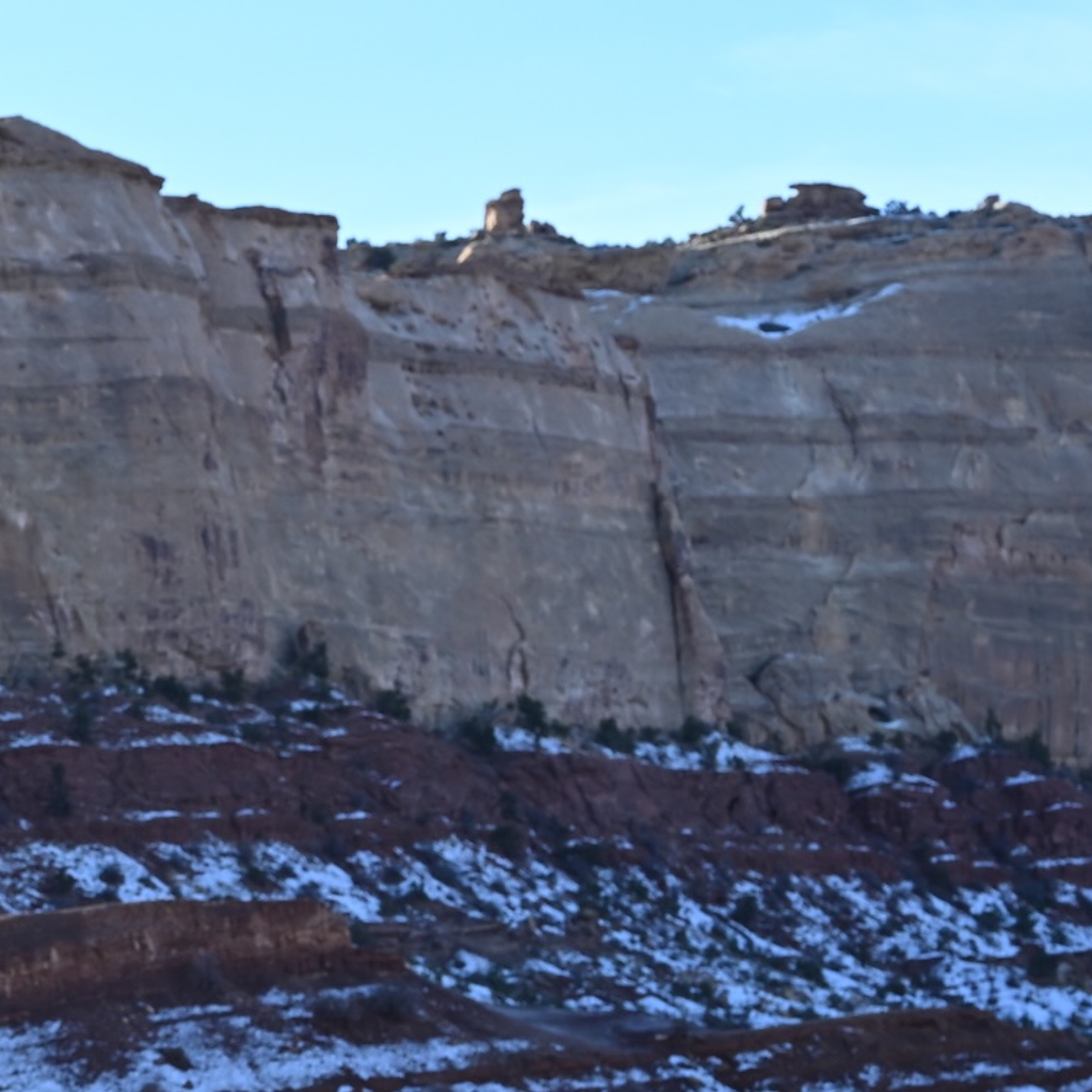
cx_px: -323
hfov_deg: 10.0
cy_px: 1171
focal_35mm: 171
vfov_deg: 10.1
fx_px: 6103
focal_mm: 50
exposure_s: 1/500
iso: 320
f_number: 6.3
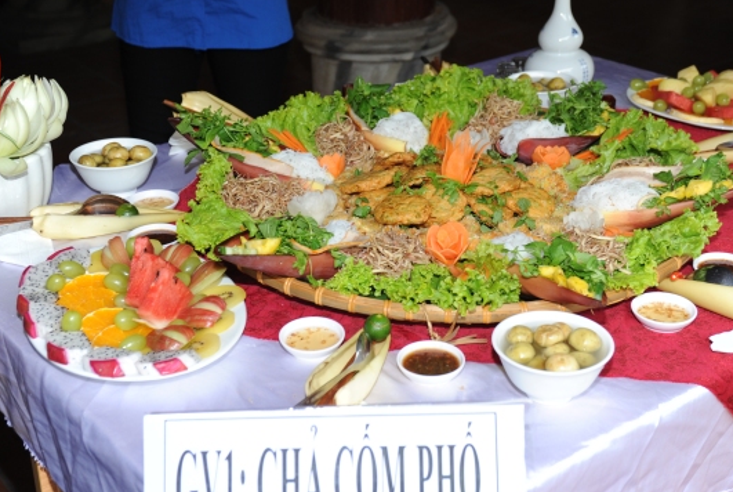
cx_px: 392
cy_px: 230
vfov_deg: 24.3
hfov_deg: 35.6
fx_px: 1142
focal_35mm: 56
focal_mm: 48
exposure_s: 1/60
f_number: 5.6
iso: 500
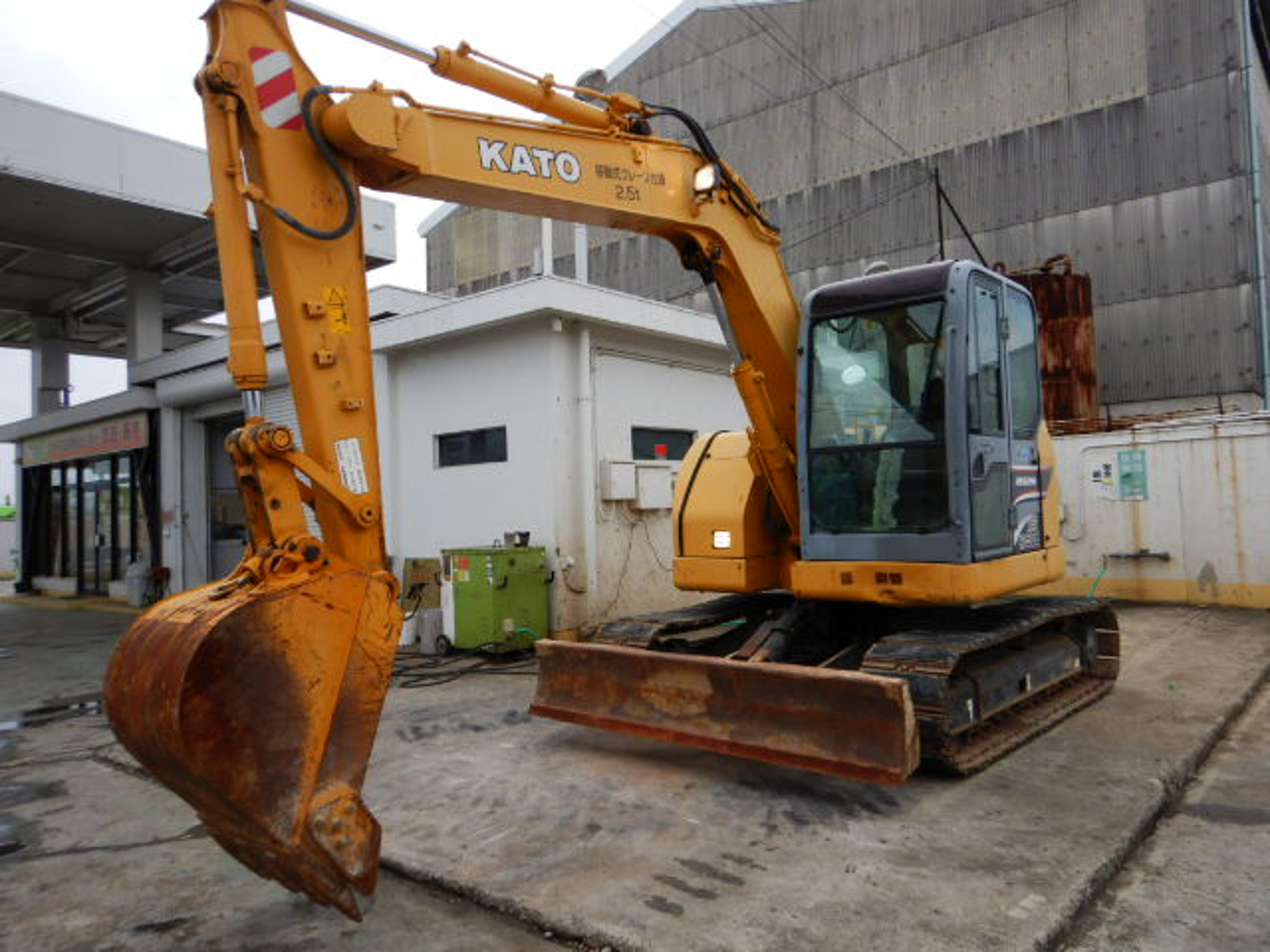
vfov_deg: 56.8
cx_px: 635
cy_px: 476
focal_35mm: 24
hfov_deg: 71.6
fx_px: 881
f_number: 2.8
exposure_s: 1/800
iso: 125
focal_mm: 4.3
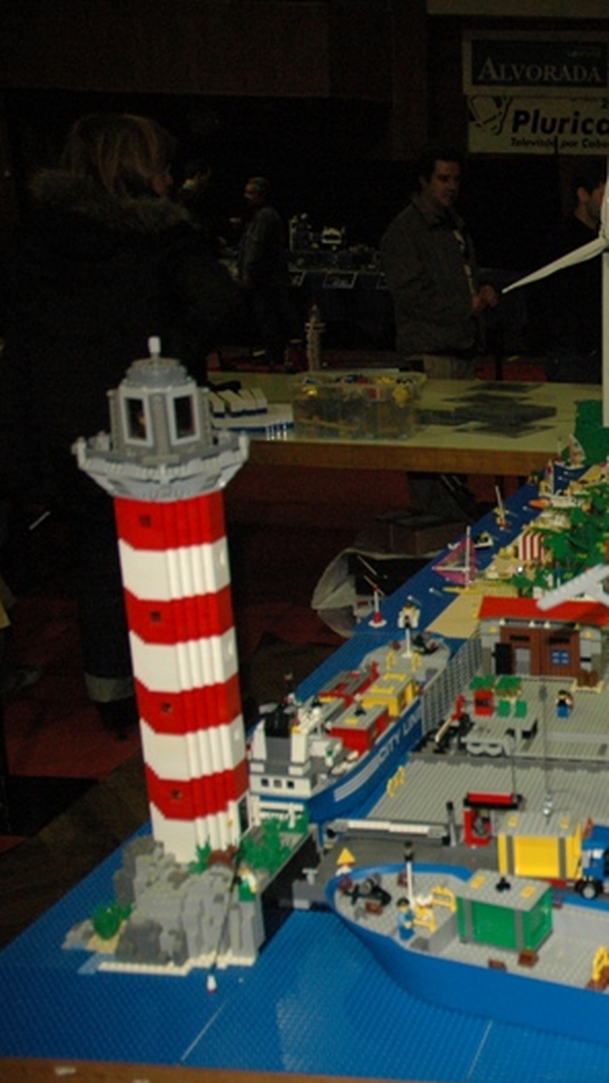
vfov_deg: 47.4
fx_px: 1234
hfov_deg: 24.2
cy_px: 546
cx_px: 798
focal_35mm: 43
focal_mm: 18
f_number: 4
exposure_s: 1/60
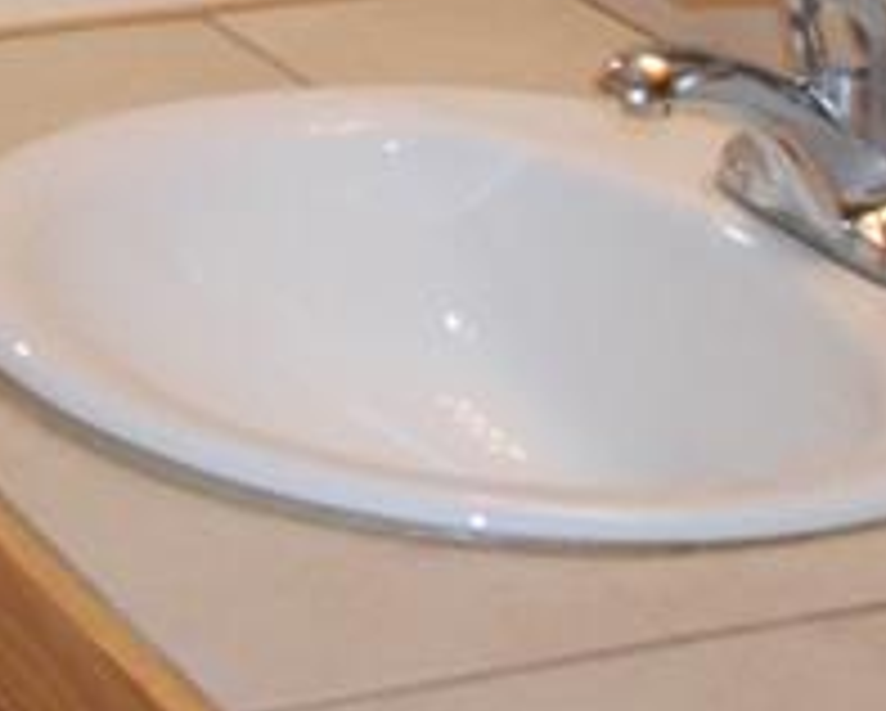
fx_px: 4226
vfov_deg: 9.2
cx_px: -517
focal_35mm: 161
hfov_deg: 11.4
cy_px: -551
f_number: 5.6
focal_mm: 22
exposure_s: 1/100
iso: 1600
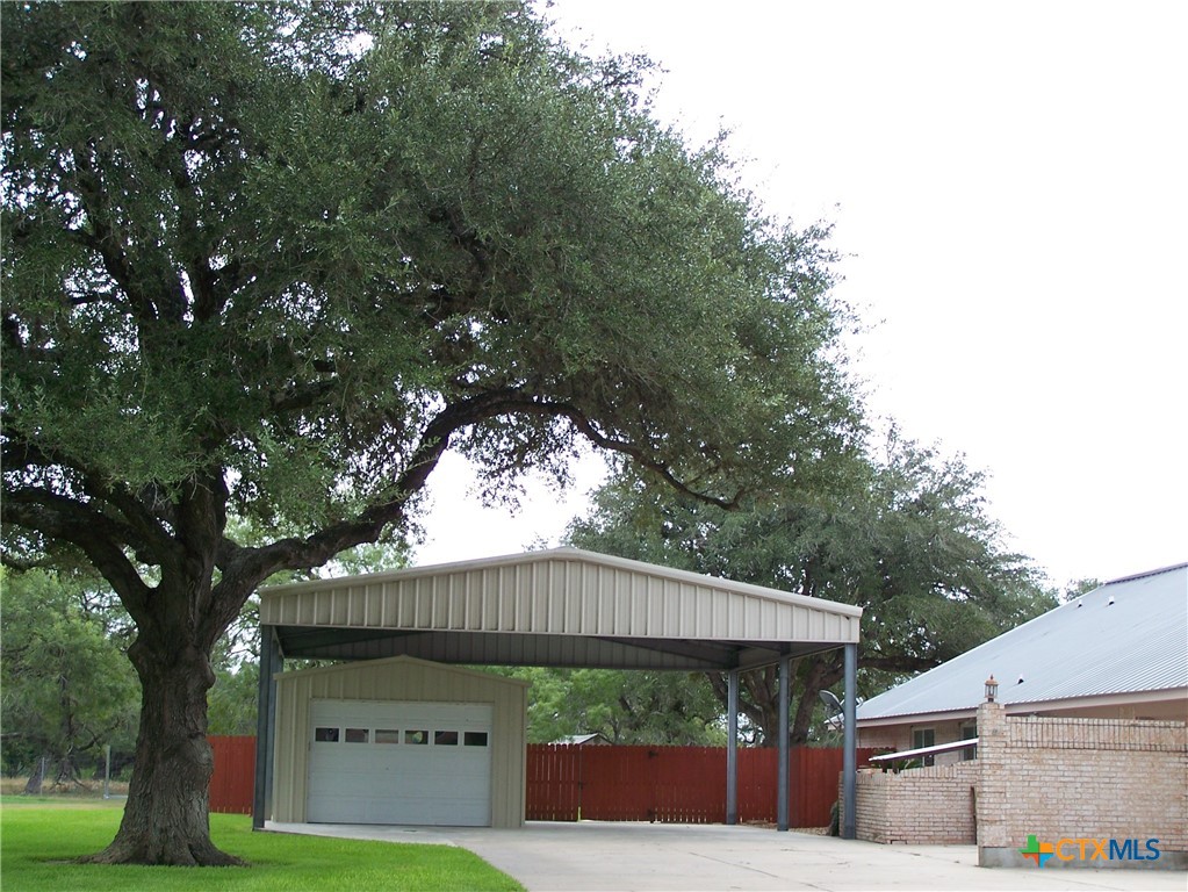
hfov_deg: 32.7
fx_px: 2026
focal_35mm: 59
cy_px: 446
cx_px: 594
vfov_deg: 24.8
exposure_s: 1/400
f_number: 3.1
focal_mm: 9.8
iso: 80
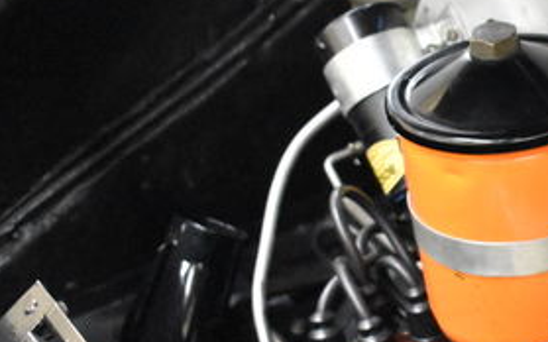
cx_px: 640
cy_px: 269
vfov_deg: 12.9
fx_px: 1508
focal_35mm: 101
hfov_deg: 19.5
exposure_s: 1/40
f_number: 4
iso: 10000
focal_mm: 24
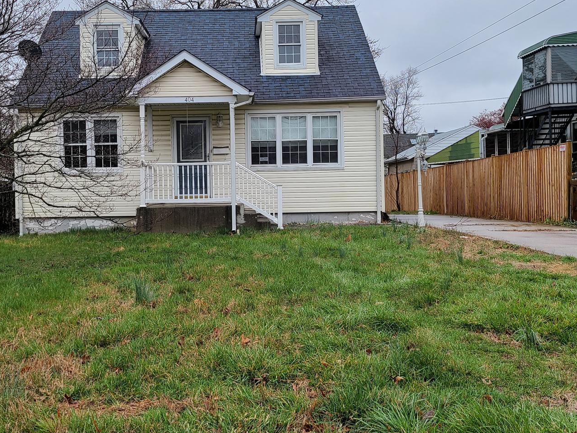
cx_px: 245
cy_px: 194
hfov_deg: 44.7
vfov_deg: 34.3
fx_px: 700
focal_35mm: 42
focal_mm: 5.4
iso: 40
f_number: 1.8
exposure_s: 1/325
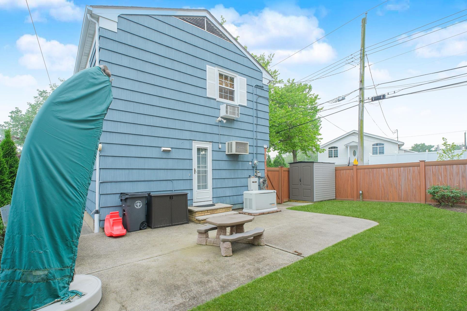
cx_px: 225
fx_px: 208
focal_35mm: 16
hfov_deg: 96.7
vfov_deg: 73.7
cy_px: 148
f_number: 8
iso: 200
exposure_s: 1/60
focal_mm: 10
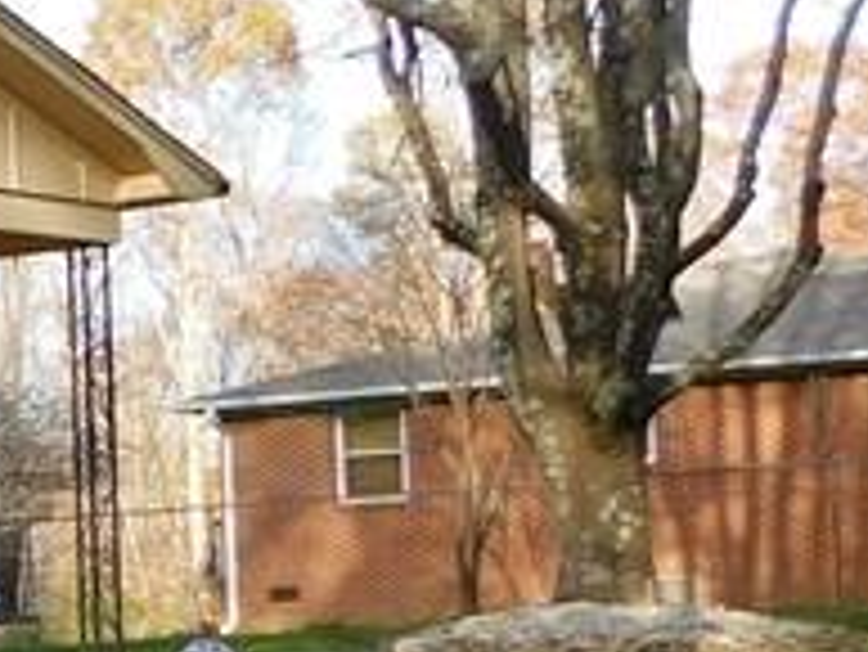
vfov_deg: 12.1
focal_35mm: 122
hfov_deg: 13.3
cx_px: -1003
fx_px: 3061
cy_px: 598
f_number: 3
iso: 125
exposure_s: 1/400
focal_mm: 4
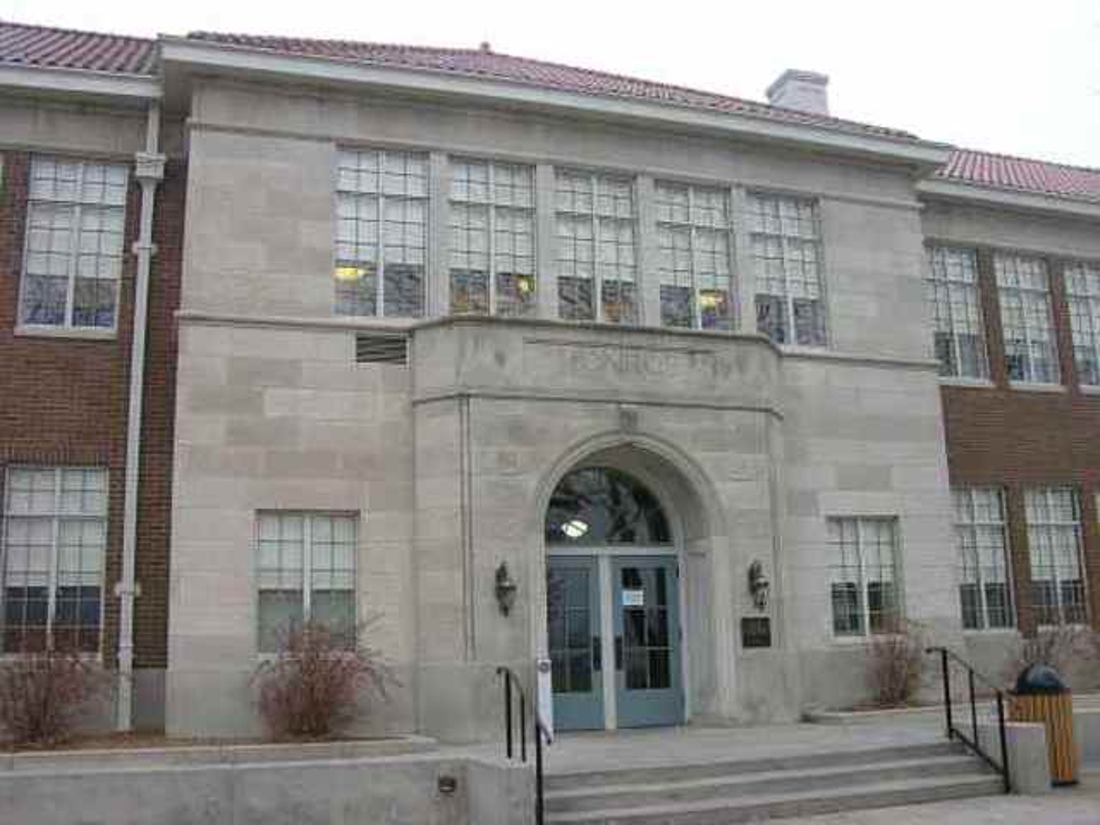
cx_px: 550
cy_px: 412
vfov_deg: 40.7
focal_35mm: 35
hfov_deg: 52.6
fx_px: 1112
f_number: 4
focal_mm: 8.9
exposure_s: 1/81.3
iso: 50
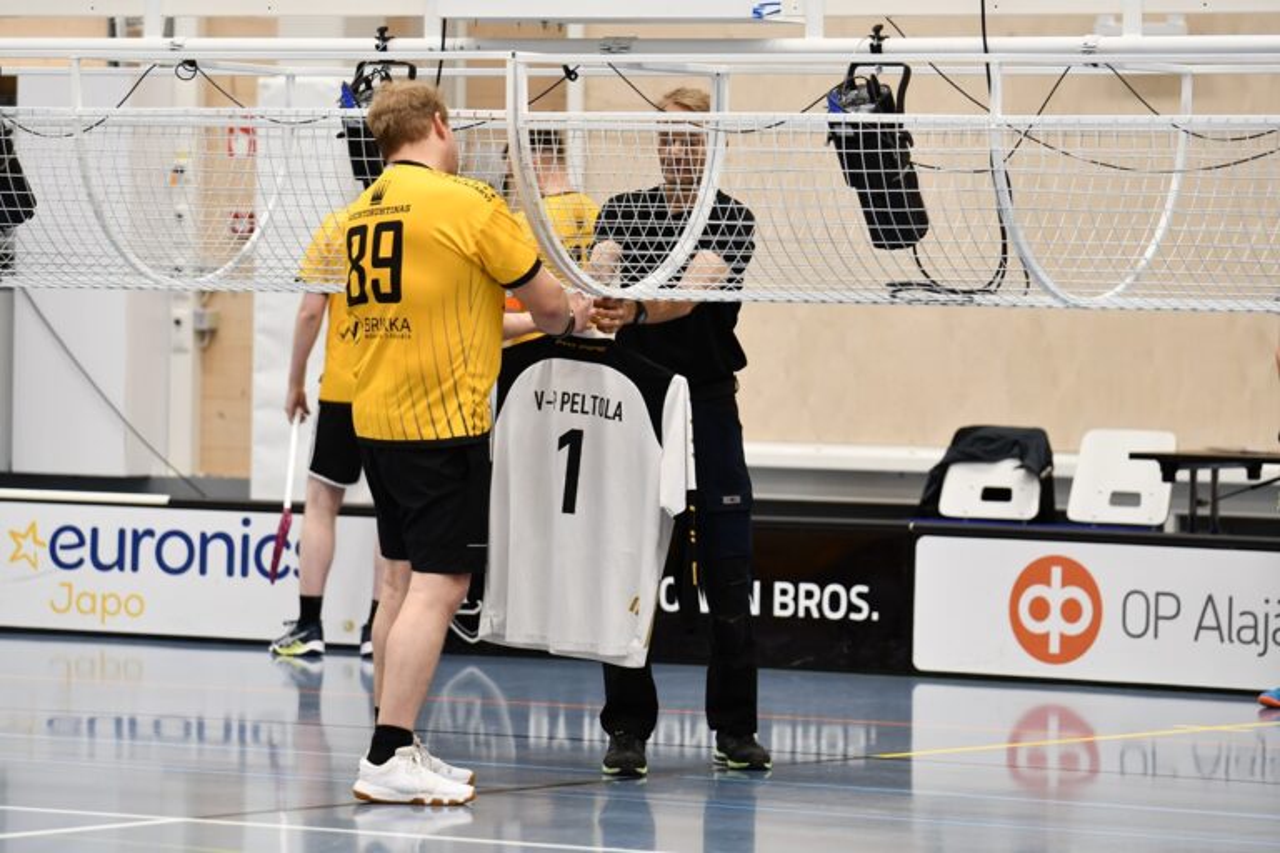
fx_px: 7182
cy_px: 426
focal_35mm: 202
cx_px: 640
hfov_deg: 10.2
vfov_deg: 6.8
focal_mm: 135
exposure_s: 1/160
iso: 640
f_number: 3
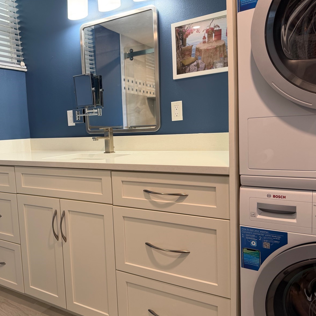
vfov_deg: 55.6
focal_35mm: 29
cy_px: 158
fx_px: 300
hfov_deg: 55.3
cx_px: 128
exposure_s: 1/60
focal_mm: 6.76
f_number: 1.78
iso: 100
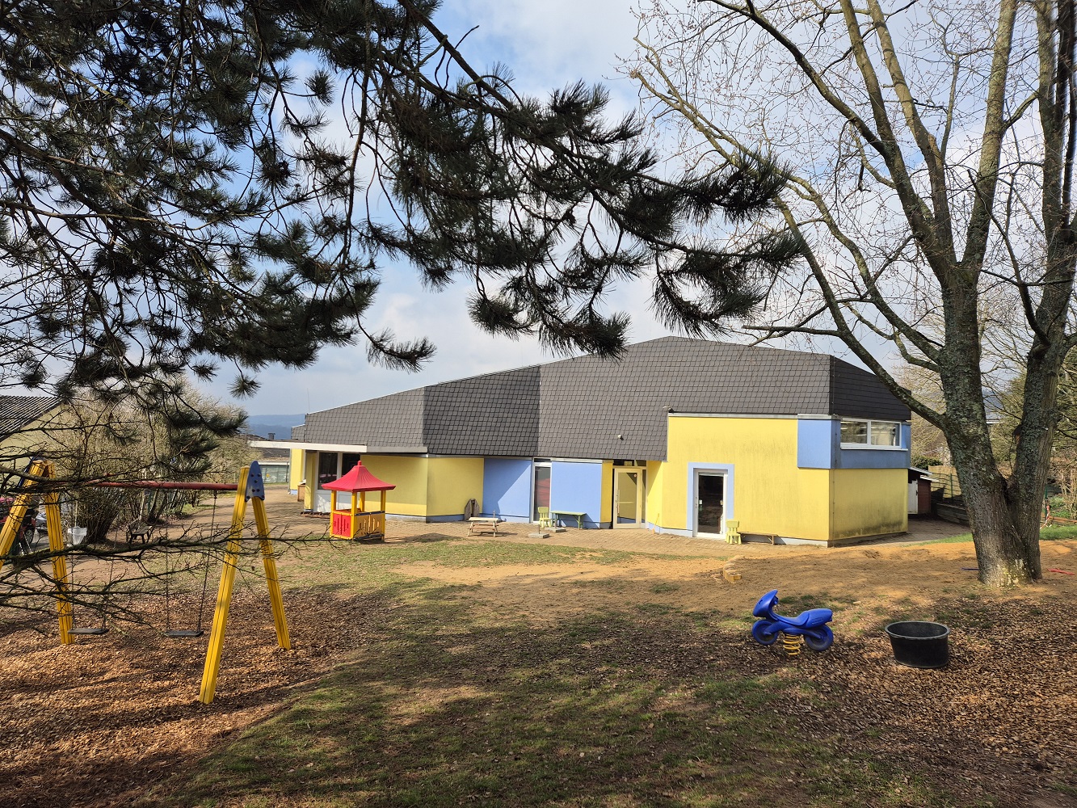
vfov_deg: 58.9
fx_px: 716
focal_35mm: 23
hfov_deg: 73.9
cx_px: 538
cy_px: 404
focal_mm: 5.4
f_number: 1.8
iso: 25
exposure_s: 1/1396
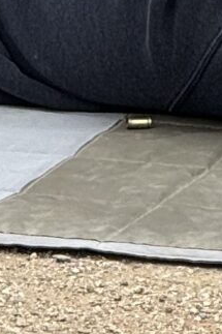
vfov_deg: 2.1
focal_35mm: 989
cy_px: -575
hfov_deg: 1.4
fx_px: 9157
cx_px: 540
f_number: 2.8
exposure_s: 1/347
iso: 50
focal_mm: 15.66
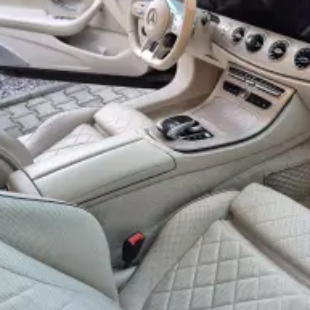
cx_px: 209
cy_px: 154
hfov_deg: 43.2
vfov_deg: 43.9
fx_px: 385
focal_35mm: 38
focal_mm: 5.4
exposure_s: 1/180
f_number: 1.8
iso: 200
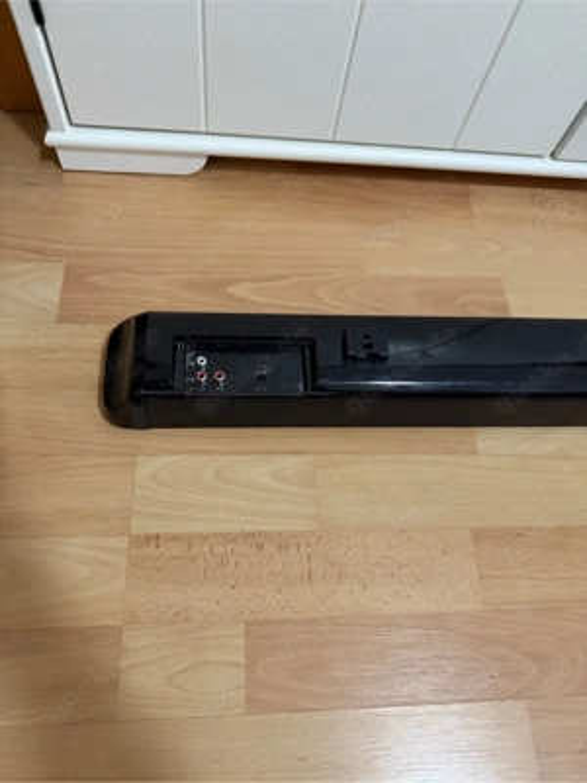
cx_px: 294
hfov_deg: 56.8
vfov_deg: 71.6
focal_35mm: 24
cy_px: 392
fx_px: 543
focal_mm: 6.76
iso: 800
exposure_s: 1/48
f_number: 1.78
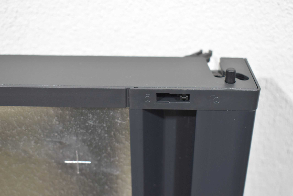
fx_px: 415
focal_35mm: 51
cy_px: 98
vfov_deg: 26.5
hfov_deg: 38.9
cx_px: 146
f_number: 5.6
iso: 800
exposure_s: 1/60
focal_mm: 34
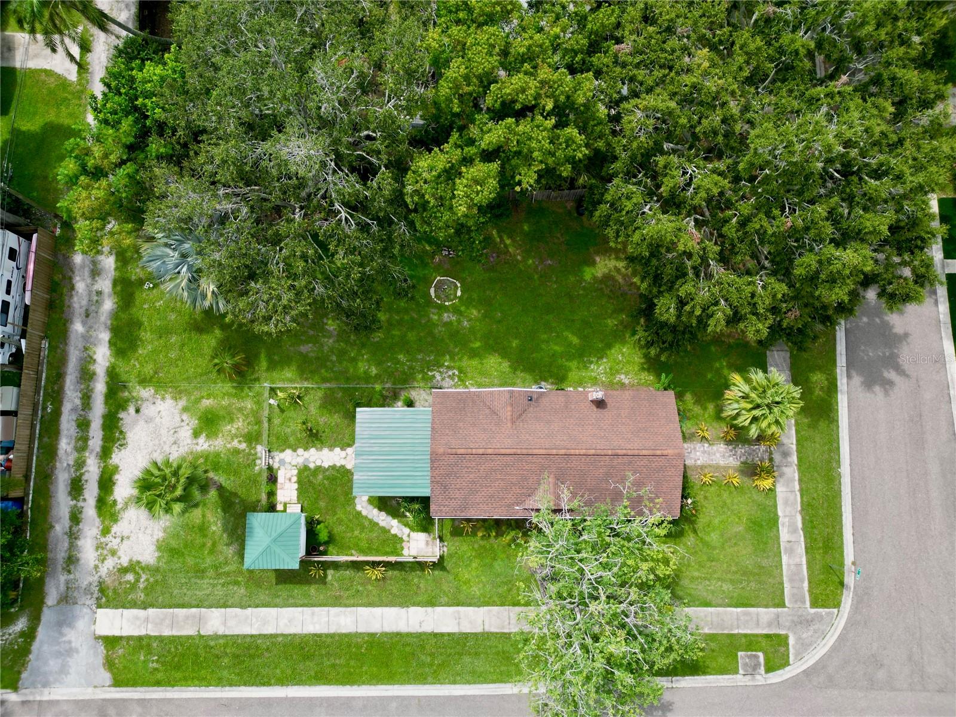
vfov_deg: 56.8
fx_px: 663
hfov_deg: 71.6
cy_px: 358
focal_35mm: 24
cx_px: 478
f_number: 1.7
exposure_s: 1/1600
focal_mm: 6.72
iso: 120
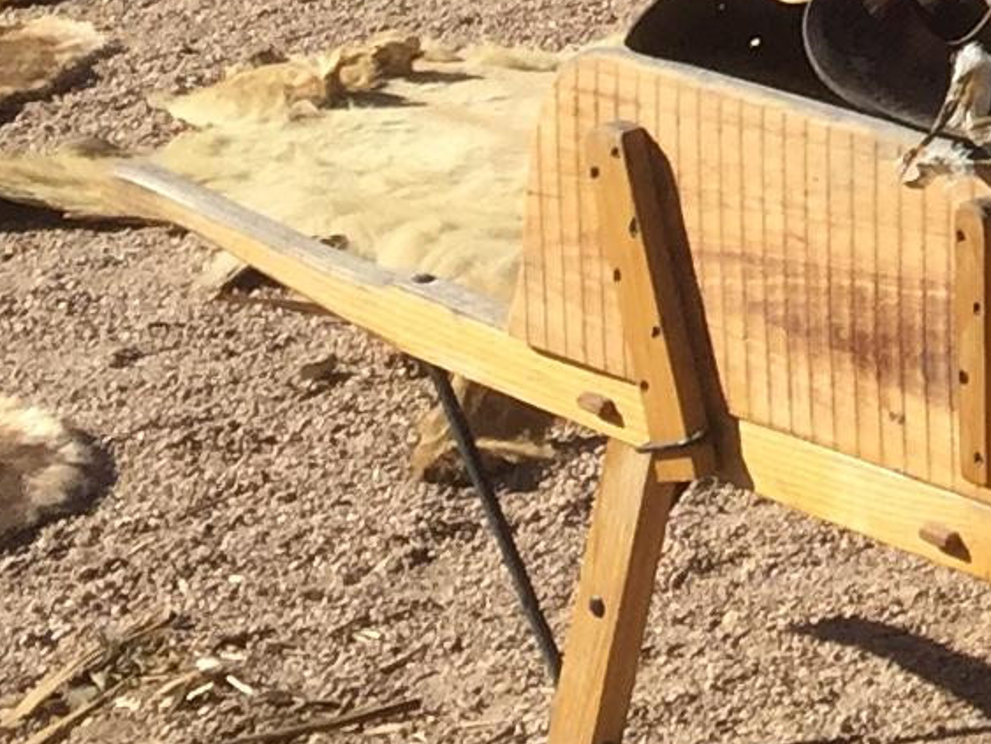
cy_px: -742
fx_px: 4813
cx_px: 2353
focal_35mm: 168
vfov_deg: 8.4
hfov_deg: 10.3
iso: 32
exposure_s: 1/1582
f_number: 2.2
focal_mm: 4.15
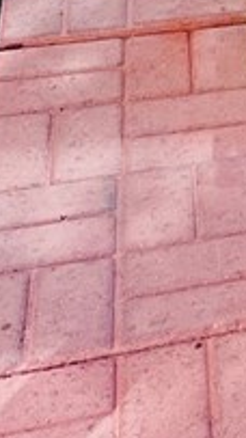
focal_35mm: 143
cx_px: 639
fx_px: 1660
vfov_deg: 13.2
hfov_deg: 7.7
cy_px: -412
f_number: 1.5
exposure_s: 1/439
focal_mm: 5.7
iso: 50
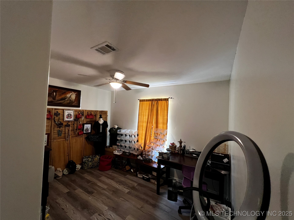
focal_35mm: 13
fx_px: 110
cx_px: 147
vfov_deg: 89.9
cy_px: 110
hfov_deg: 106.2
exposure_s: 1/60
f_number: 1.8
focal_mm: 1.57
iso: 320
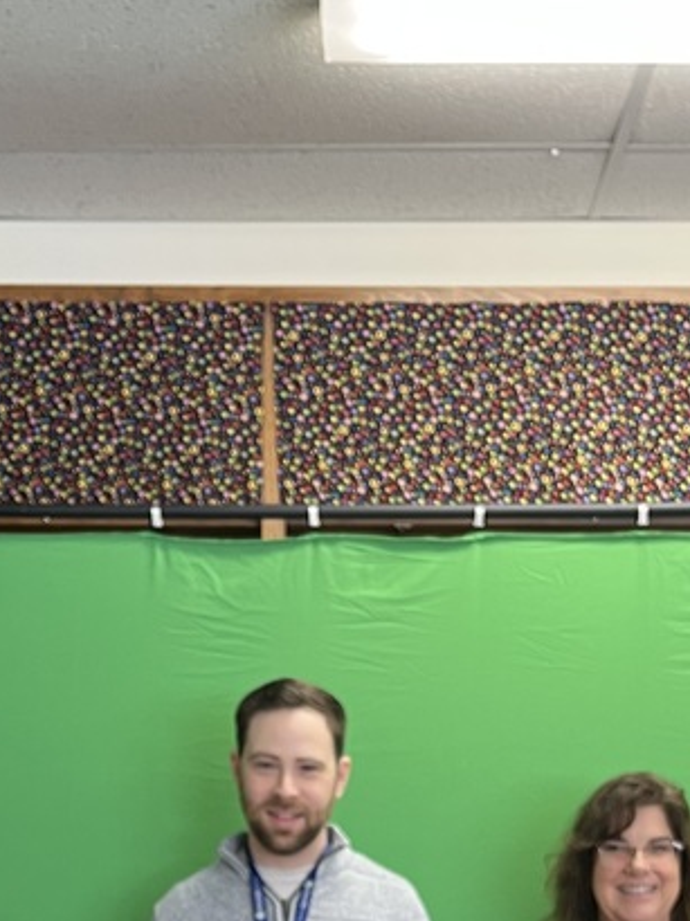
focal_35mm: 65
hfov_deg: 22.6
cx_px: 369
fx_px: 1729
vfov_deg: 26.2
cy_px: 1141
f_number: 1.6
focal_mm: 5.1
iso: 100
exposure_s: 1/60
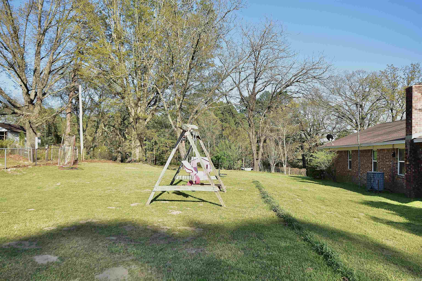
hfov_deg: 61.9
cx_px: 211
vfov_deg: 43.6
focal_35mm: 30
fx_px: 352
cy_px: 140
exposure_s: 1/400
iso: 400
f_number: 11
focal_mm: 20
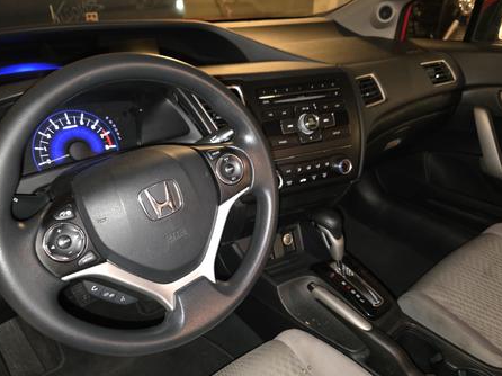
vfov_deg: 52.9
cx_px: 249
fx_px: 377
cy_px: 211
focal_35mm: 26
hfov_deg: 67.3
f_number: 1.7
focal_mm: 6.3
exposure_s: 1/10.1
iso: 4000
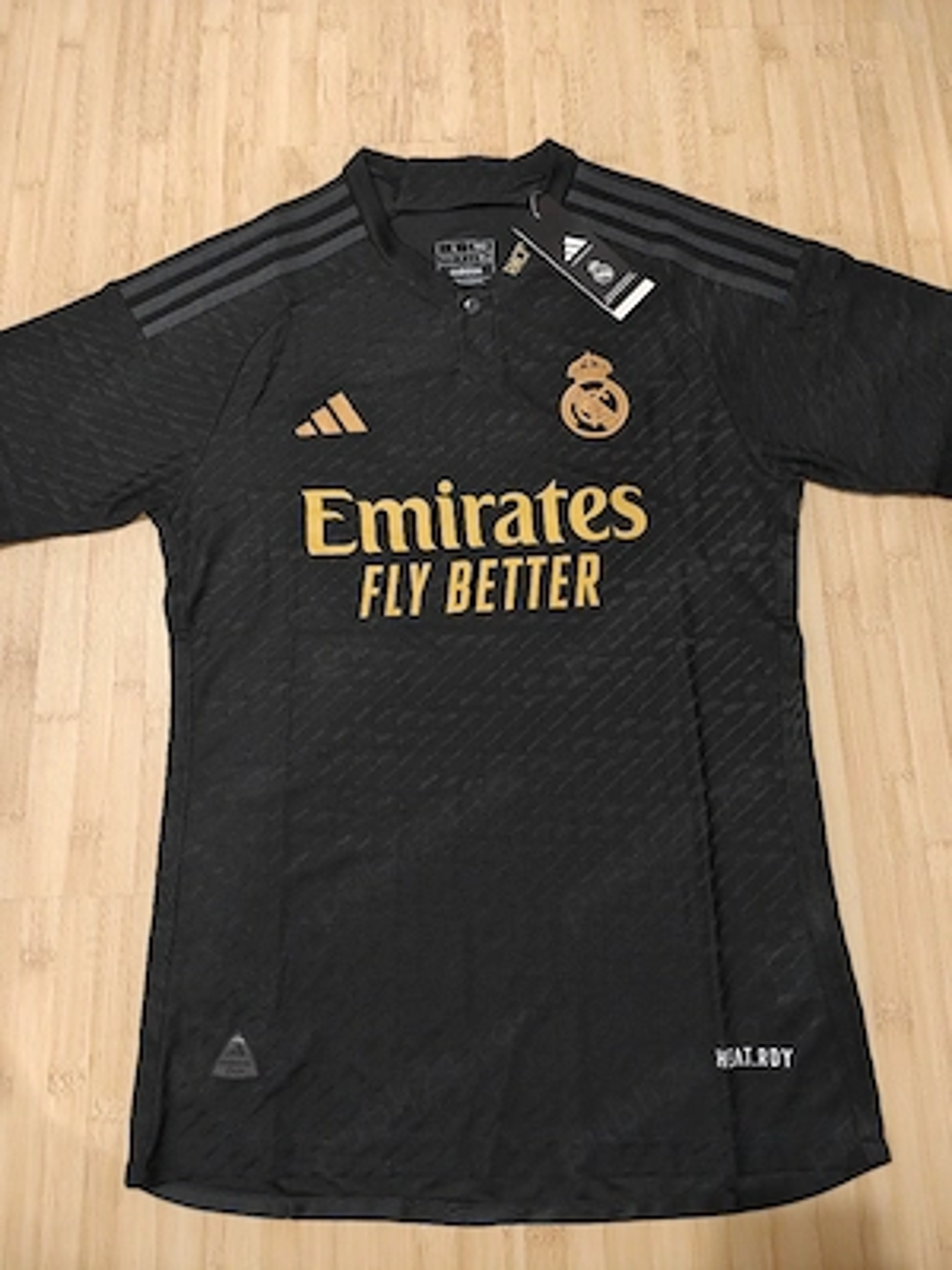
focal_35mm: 23
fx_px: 843
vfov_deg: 73.9
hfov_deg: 58.9
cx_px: 476
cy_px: 635
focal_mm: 6.06
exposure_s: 1/100
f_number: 1.6
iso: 1250
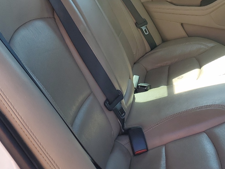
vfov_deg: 26.9
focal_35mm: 54
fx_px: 351
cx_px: 184
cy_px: 54
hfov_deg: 34.3
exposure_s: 1/588
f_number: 1.5
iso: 50
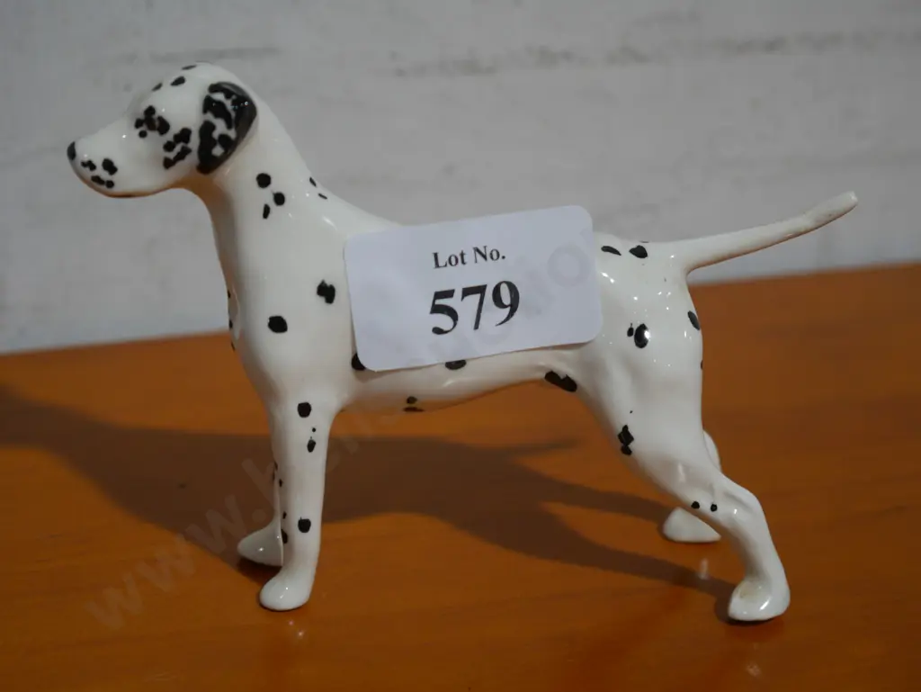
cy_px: 346
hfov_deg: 27.0
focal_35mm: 72
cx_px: 460
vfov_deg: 20.5
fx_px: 1917
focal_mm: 36
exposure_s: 1/80
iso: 400
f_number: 5.5
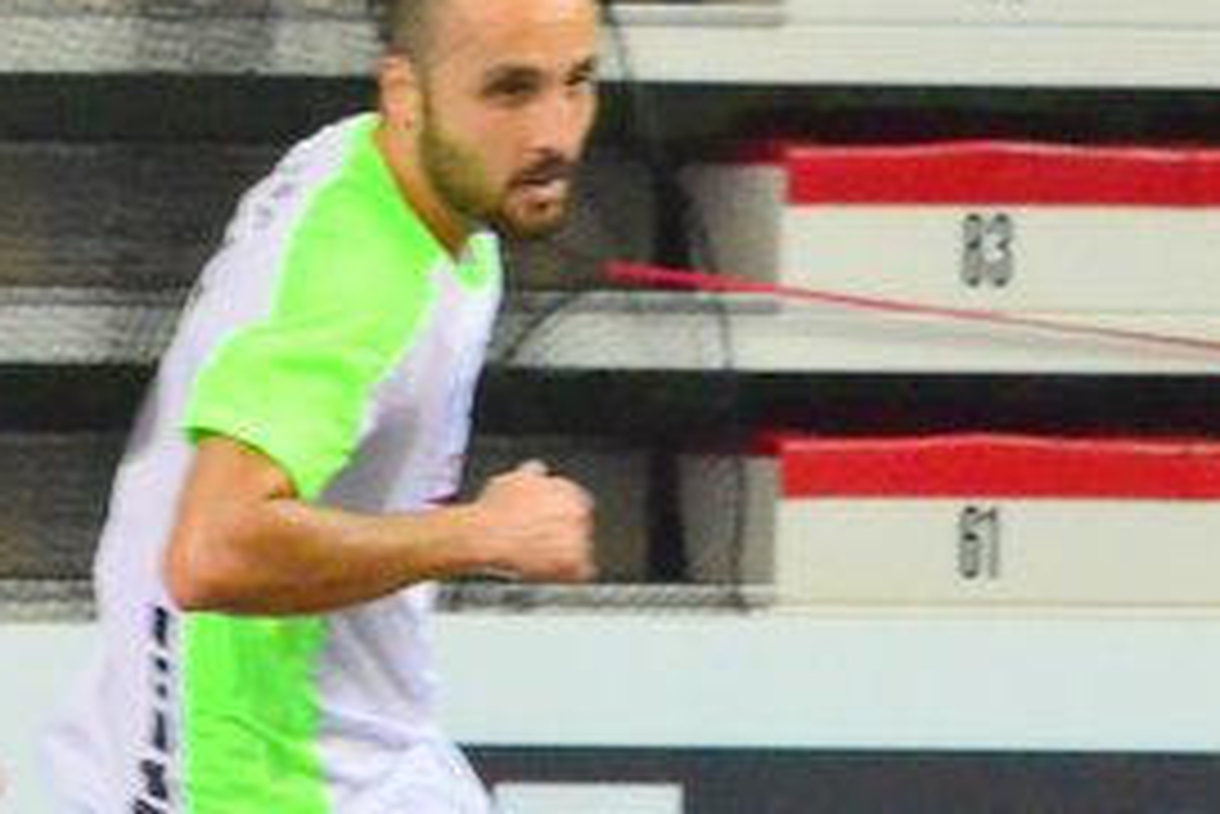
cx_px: 1062
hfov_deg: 2.1
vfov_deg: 1.4
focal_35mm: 974
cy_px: 792
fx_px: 33024
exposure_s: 1/320
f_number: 6.3
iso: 6400
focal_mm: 220
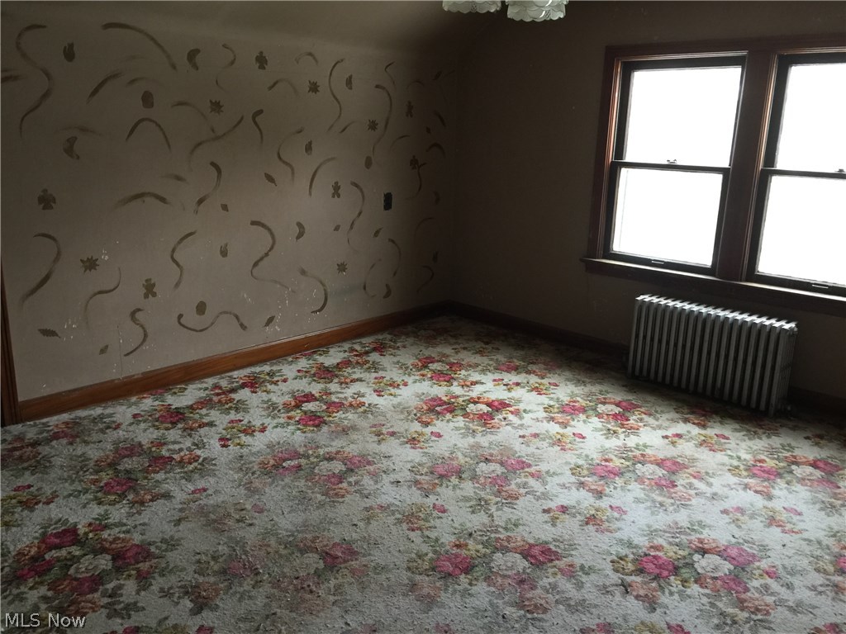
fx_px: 709
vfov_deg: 48.2
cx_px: 423
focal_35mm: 29
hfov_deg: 61.7
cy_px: 317
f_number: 2.2
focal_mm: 4.15
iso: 50
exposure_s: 1/15
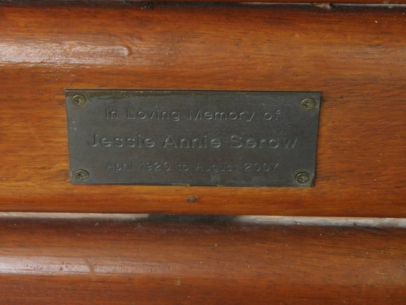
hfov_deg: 18.5
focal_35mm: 106
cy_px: 152
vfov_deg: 14.0
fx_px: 1243
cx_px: 203
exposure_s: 1/60
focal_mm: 19
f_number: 4.7
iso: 200
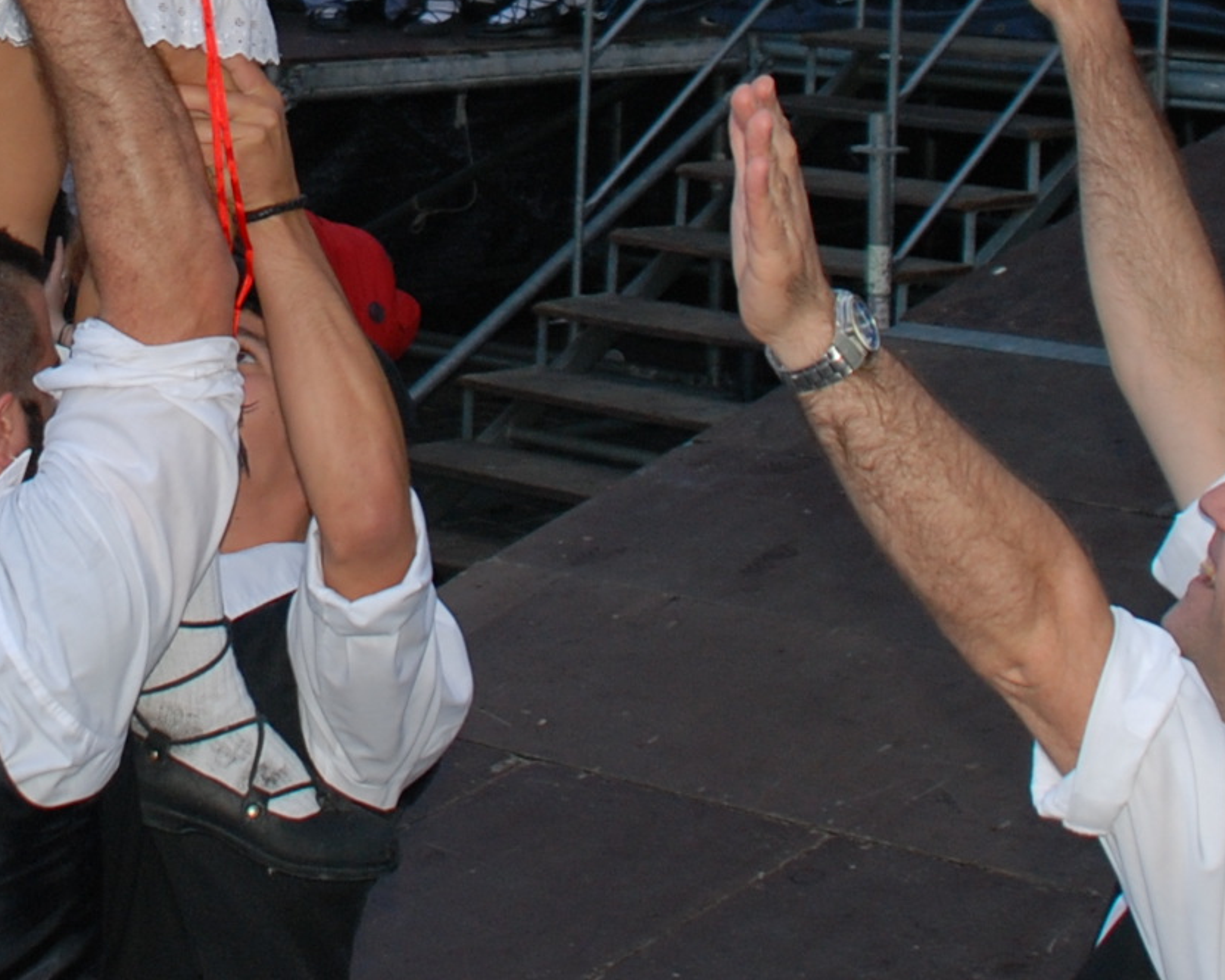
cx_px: 144
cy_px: -215
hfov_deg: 17.5
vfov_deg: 13.8
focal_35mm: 108
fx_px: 3916
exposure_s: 1/60
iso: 200
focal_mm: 22
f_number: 3.8
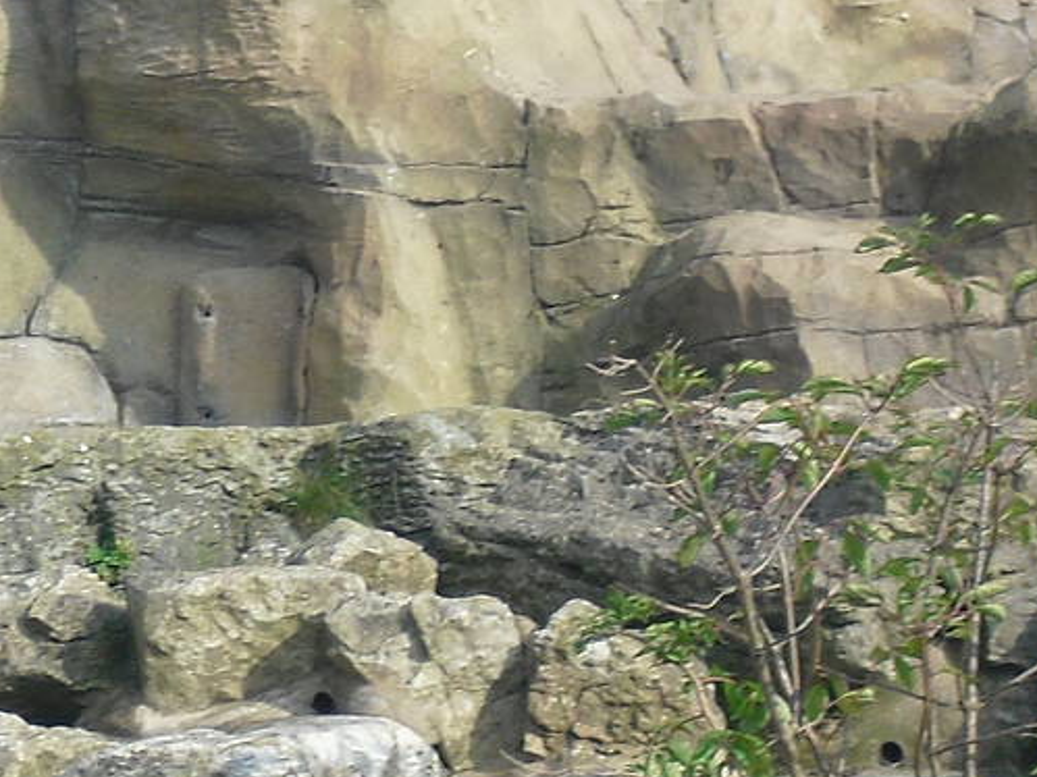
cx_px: -601
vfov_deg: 4.3
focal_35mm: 343
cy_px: 725
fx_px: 10273
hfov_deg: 5.7
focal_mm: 18.9
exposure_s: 1/160
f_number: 5.6
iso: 100
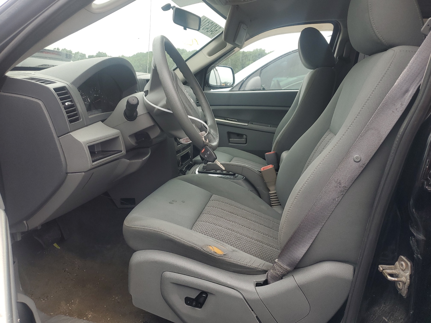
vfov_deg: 53.1
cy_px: 162
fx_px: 324
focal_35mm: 26
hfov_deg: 67.3
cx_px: 216
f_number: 1.5
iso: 50
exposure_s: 1/156
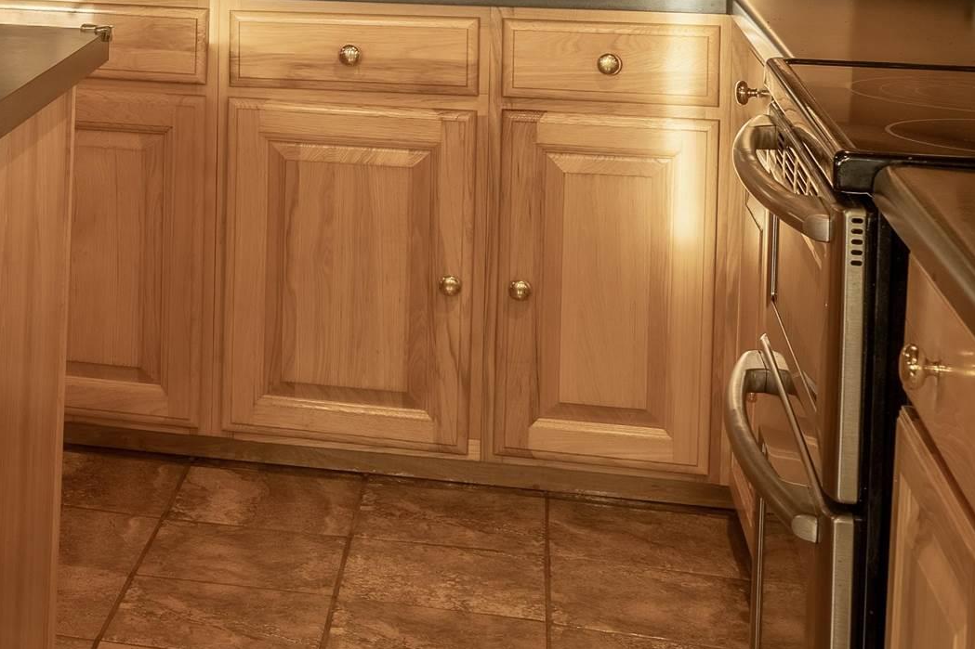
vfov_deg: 15.9
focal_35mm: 82
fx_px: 2220
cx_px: -404
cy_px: -179
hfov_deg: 21.5
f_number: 8
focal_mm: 28
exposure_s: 1/100
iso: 320
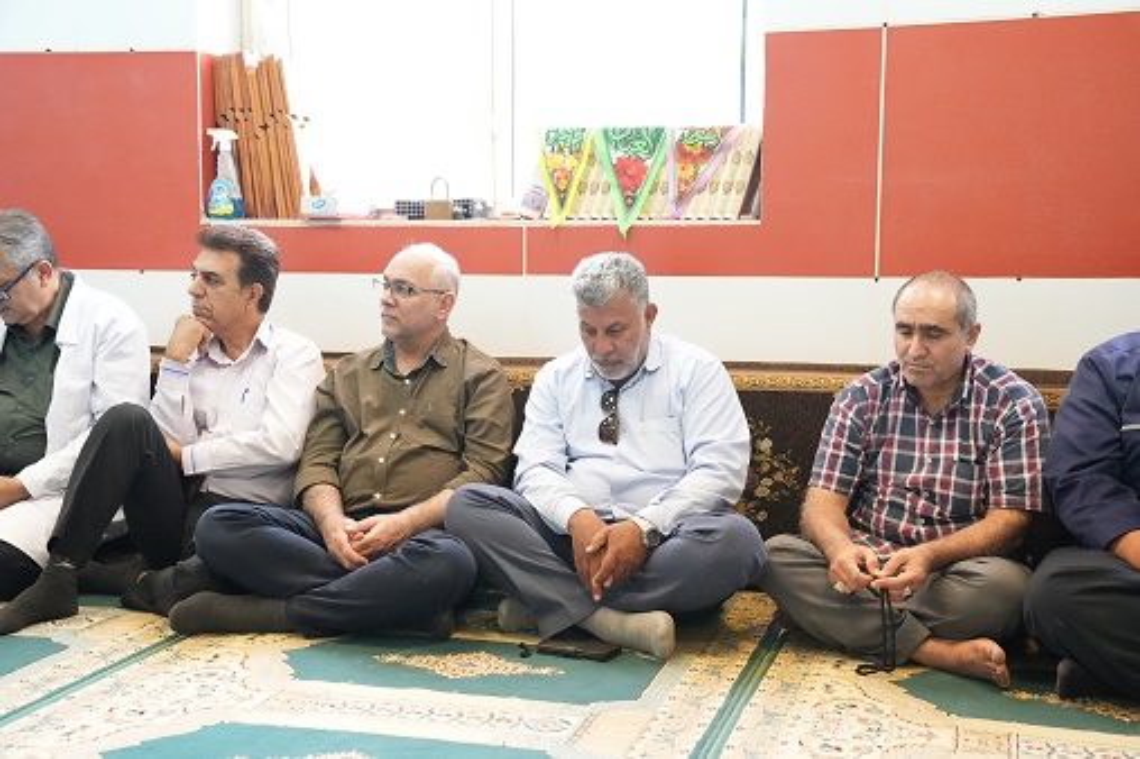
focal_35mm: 47
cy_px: 380
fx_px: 1487
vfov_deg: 28.6
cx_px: 570
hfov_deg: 41.9
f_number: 4
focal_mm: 47
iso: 12800
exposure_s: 1/400
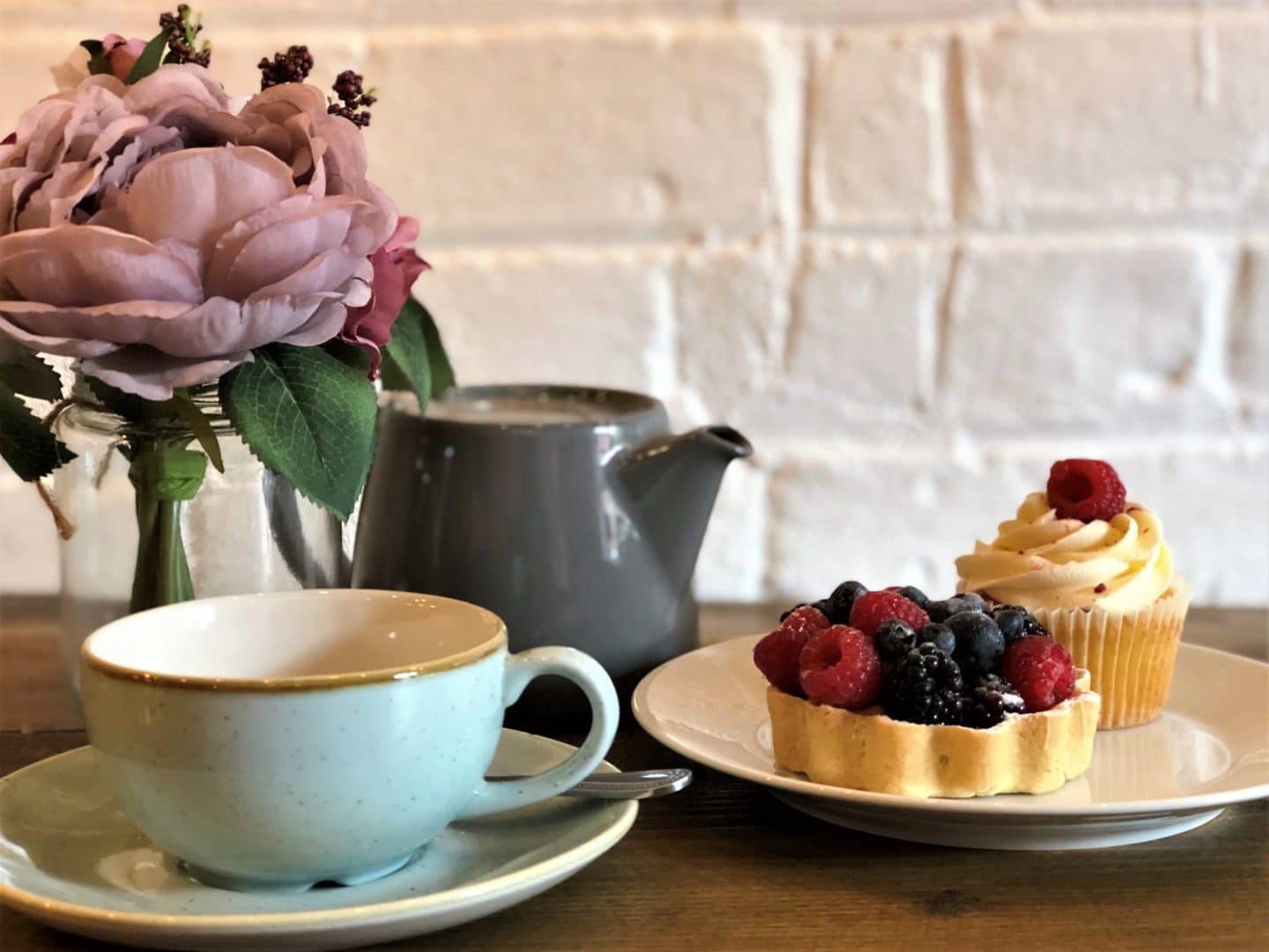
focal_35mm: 57
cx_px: 634
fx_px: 2090
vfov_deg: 25.7
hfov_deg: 33.8
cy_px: 476
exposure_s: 1/50
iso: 250
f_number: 2.8
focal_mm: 6.6
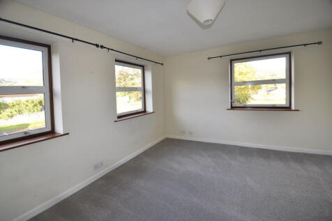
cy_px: 110
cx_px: 166
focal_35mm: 15
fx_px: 138
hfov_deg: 100.4
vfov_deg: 77.3
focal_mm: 10
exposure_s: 1/160
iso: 400
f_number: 3.5
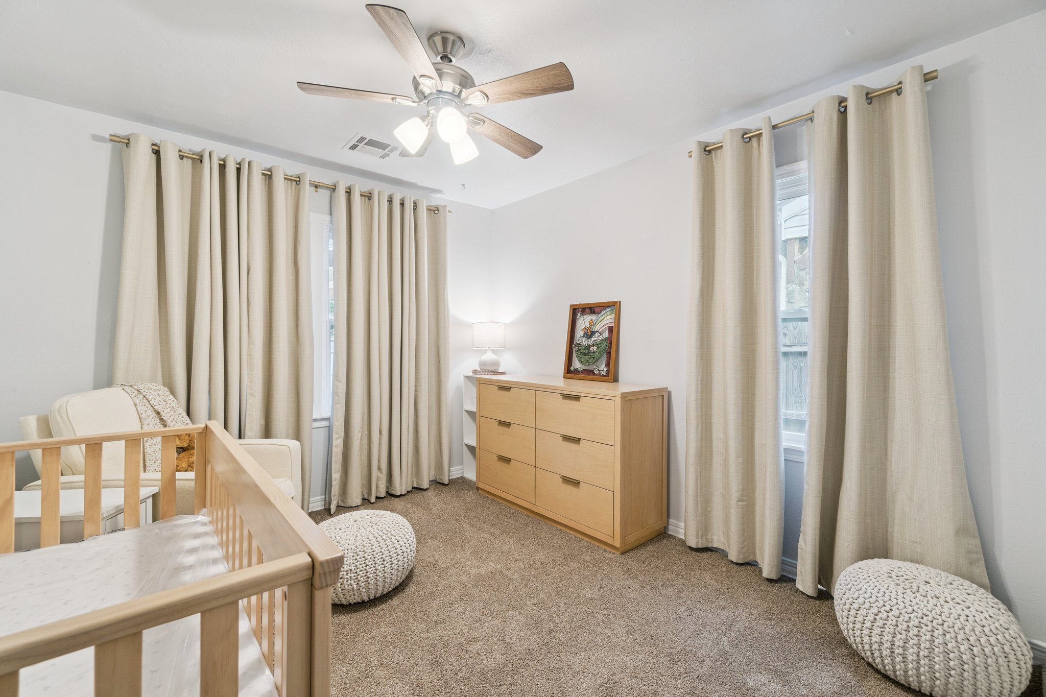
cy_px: 348
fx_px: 436
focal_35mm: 15
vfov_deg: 77.3
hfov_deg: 100.4
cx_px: 523
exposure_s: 1/20
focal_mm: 10
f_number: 6.3
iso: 200
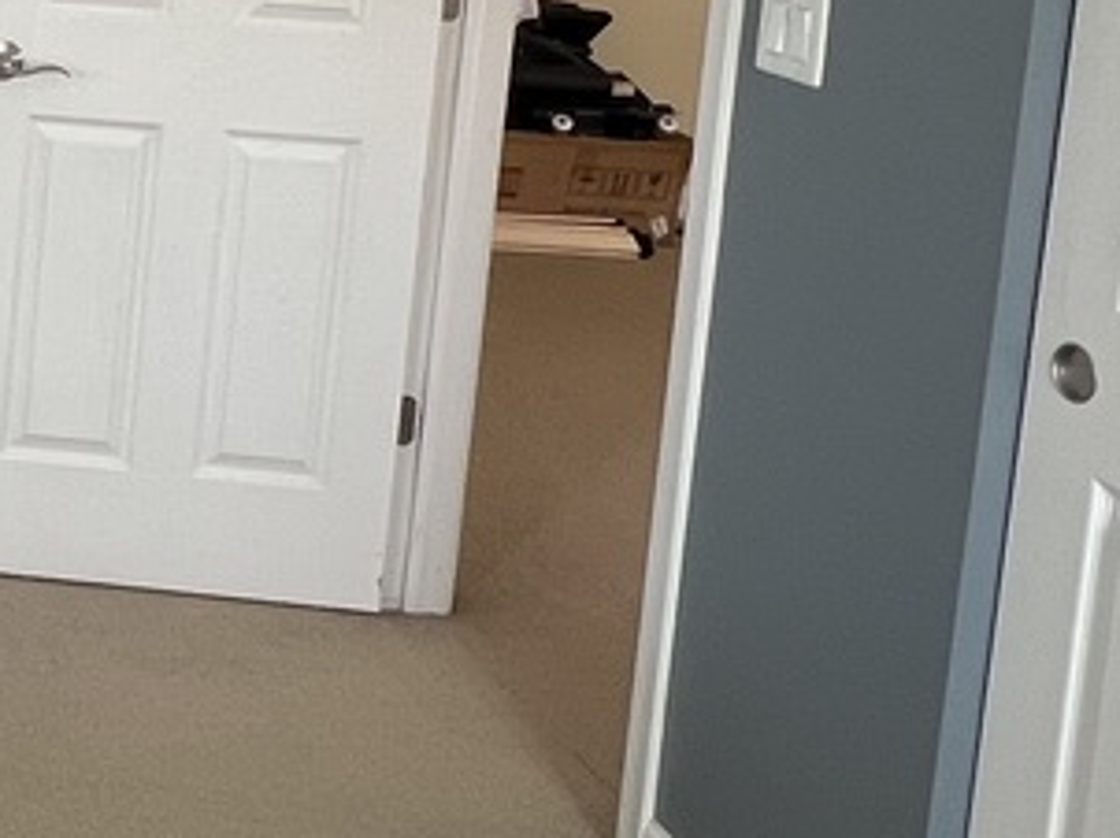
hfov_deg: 23.0
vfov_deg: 21.8
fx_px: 2004
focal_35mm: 62
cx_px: -697
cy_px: -185
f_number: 1.8
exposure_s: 1/120
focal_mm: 1.57
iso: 160
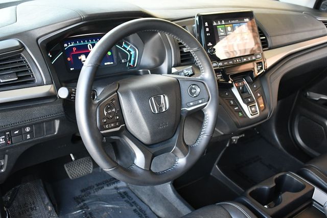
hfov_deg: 48.4
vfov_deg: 33.5
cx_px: 164
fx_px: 364
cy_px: 109
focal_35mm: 40
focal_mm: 20
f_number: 3.8
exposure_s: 1/125
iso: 1800
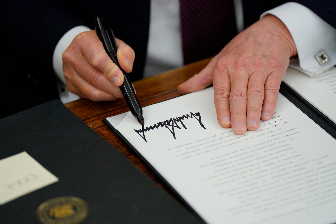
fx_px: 1867
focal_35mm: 200
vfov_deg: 6.9
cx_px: 168
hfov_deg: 10.3
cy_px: 112
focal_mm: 200
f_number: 2.8
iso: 2000
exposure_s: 1/320
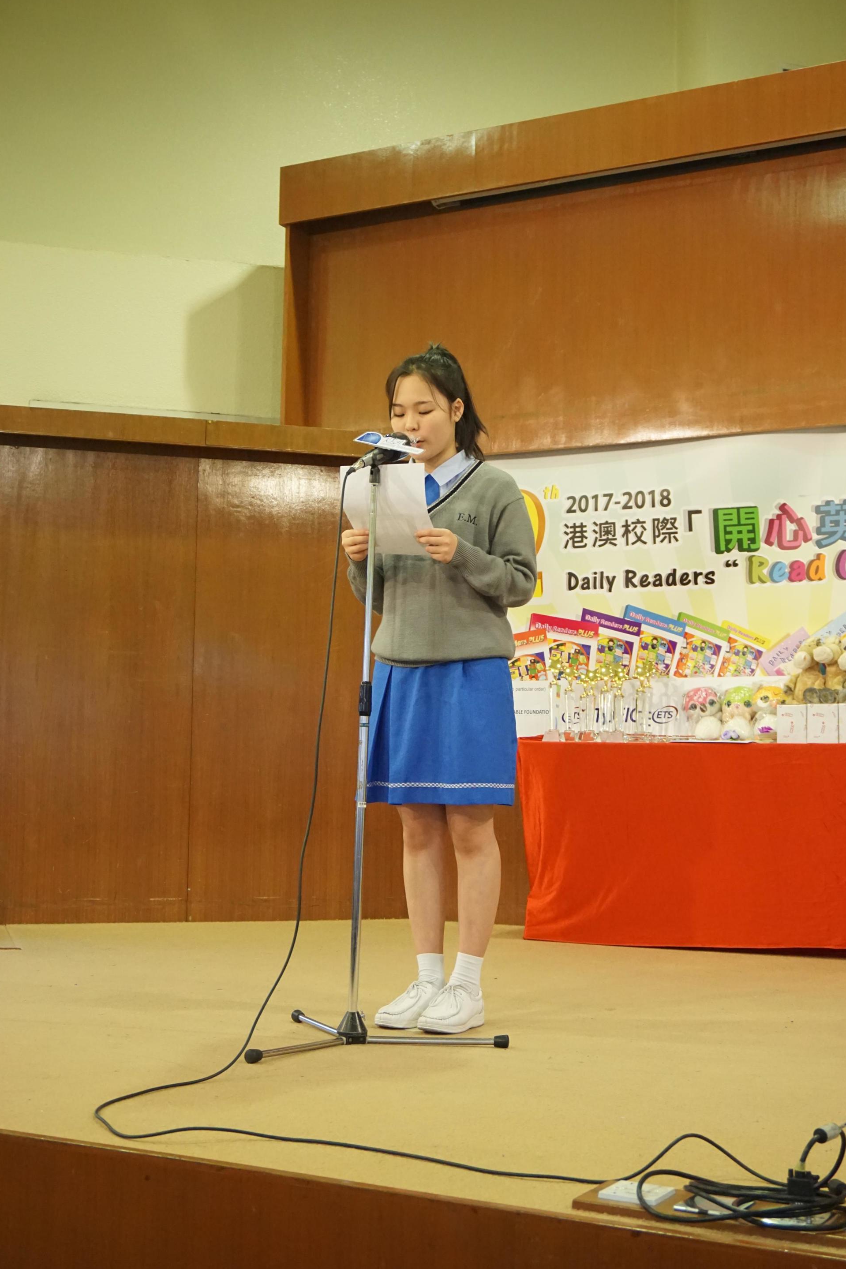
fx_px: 1675
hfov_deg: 28.4
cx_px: 430
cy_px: 637
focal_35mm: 48
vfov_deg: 41.5
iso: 2000
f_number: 5
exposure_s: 1/60
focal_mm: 31
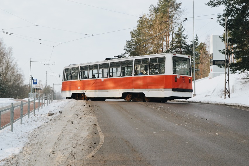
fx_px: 353
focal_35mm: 51
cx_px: 124
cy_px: 83
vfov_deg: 26.5
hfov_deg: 38.9
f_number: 9
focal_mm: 34
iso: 800
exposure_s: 1/400
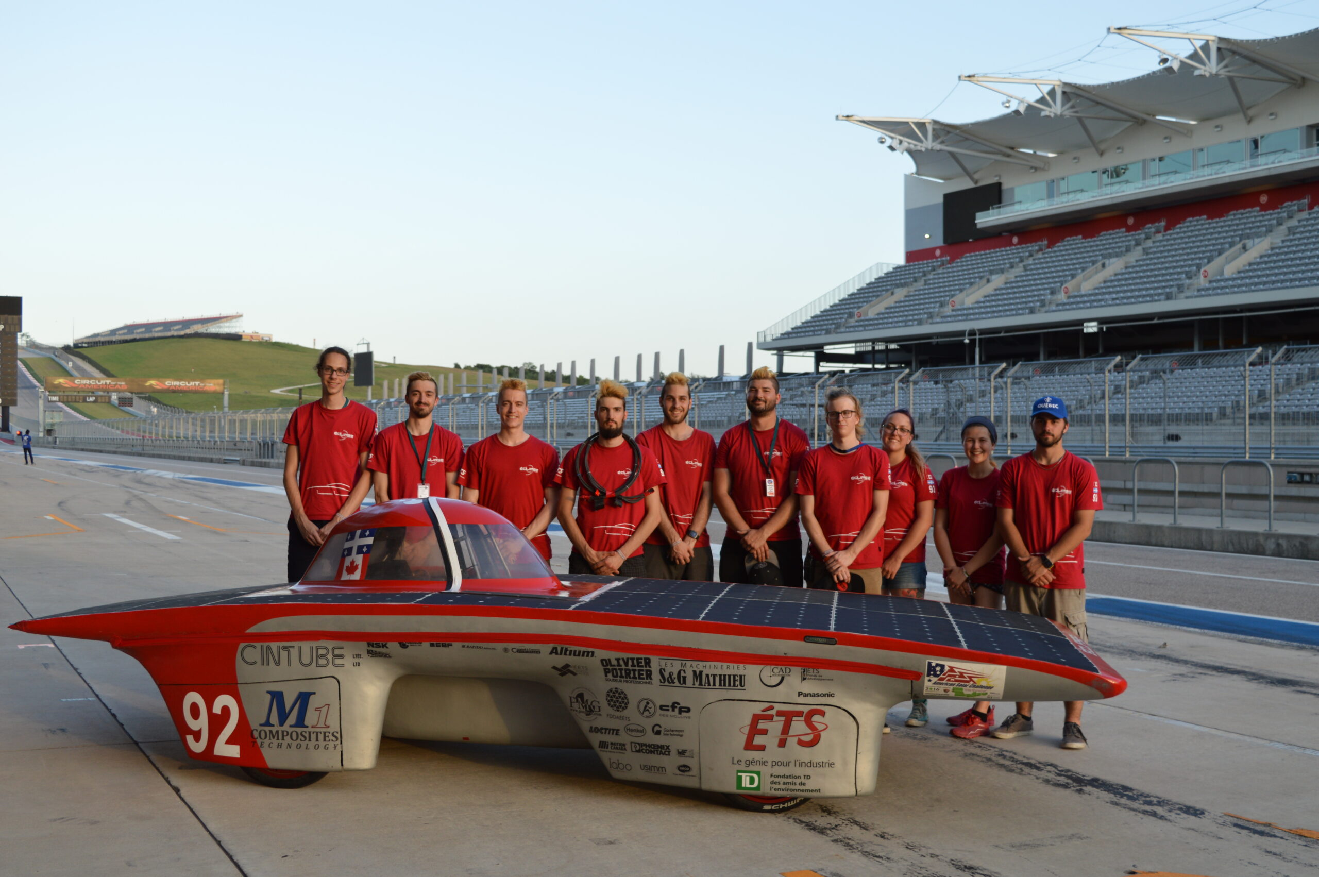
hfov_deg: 48.0
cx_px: 660
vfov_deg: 33.0
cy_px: 438
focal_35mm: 40
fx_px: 1483
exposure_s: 1/125
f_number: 5.6
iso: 160
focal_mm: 27
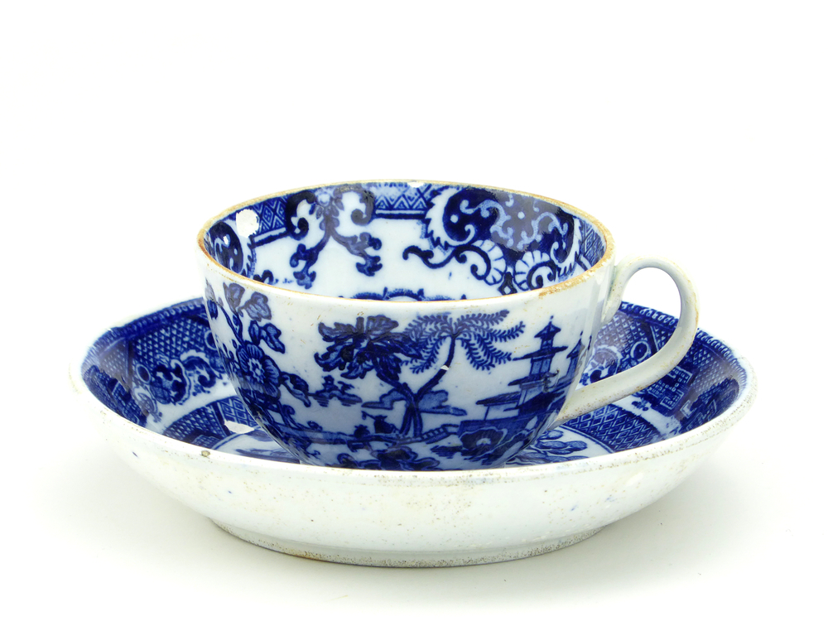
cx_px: 414
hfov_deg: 6.2
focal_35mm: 322
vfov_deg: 4.6
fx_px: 7702
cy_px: 310
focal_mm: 57.7
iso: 200
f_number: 5.9
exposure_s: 1/50
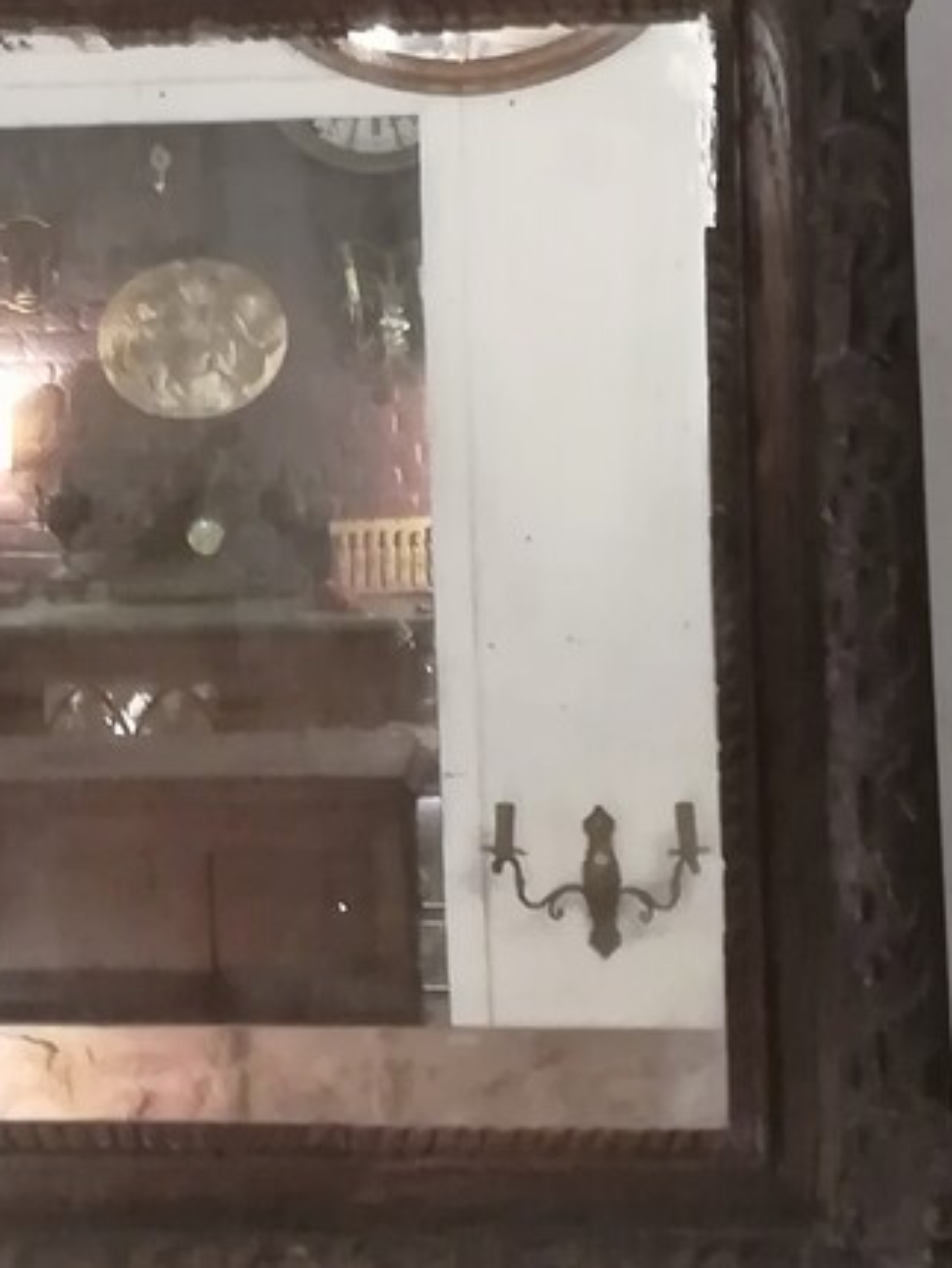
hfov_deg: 15.8
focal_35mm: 93
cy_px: 280
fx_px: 3407
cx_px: 239
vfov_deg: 20.9
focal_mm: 3.83
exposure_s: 1/25
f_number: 2.2
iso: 500
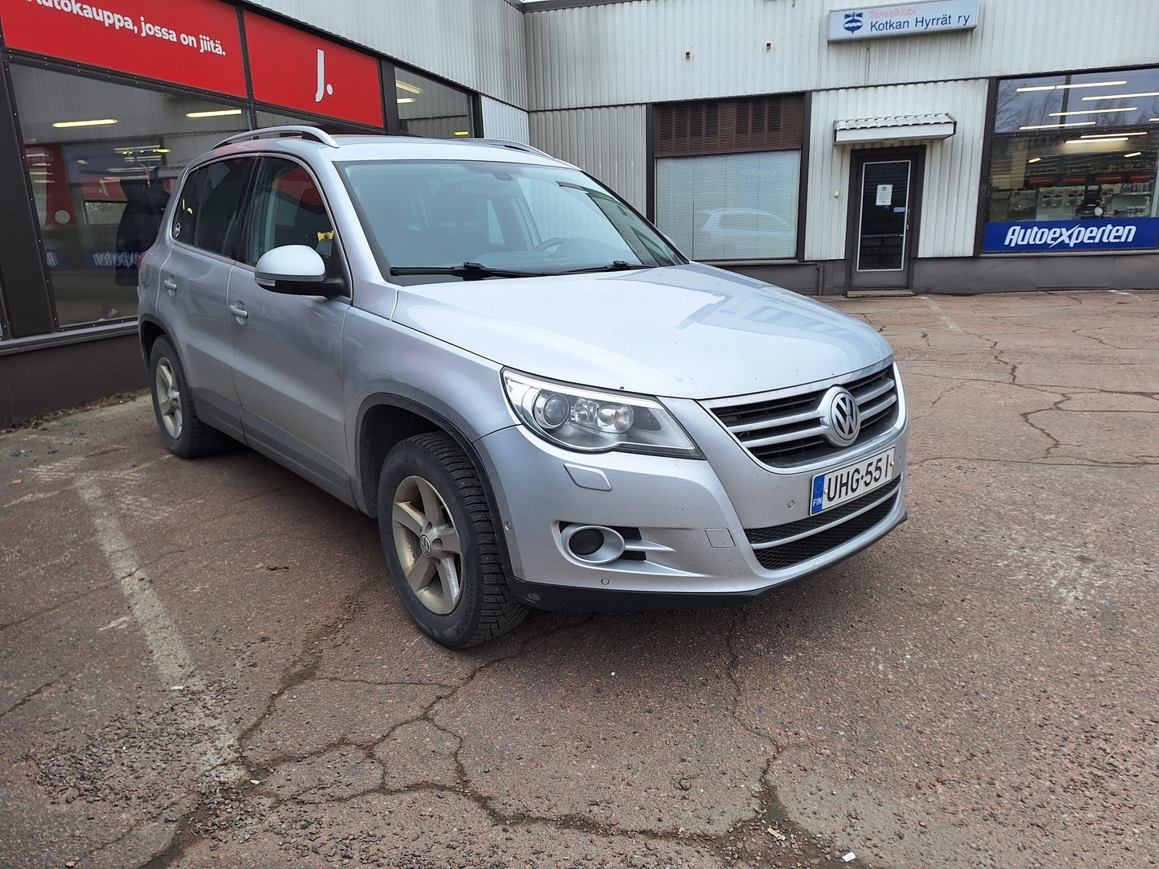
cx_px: 580
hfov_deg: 73.9
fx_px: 770
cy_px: 434
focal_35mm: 23
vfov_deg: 58.9
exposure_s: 1/544
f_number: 1.8
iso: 40
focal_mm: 5.54
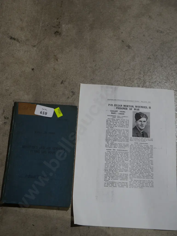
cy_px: 118
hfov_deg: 32.9
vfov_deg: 42.9
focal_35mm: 44
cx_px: 88
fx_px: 300
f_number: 5
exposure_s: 1/80
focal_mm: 22
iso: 200
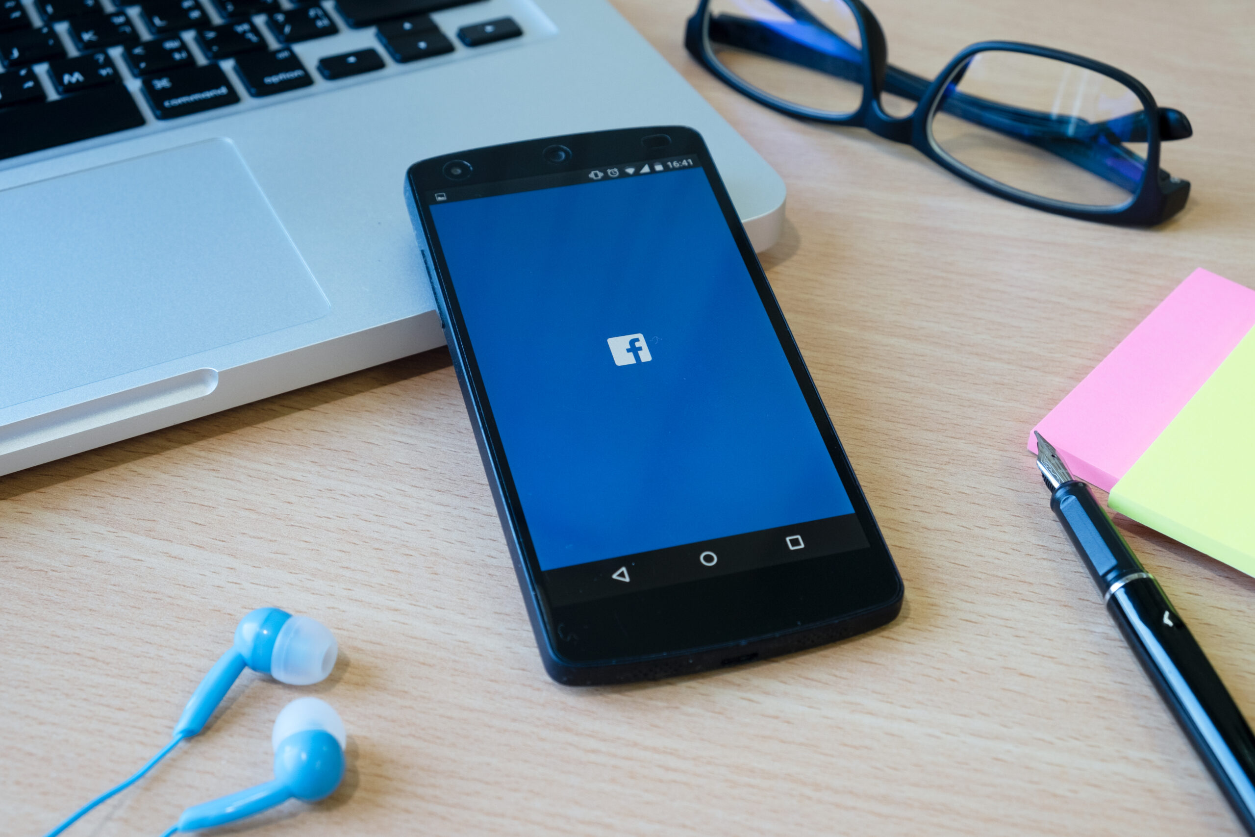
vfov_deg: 27.5
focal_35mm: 49
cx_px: 628
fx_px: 1708
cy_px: 418
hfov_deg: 40.3
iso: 400
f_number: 6.4
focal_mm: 32.9
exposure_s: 1/20
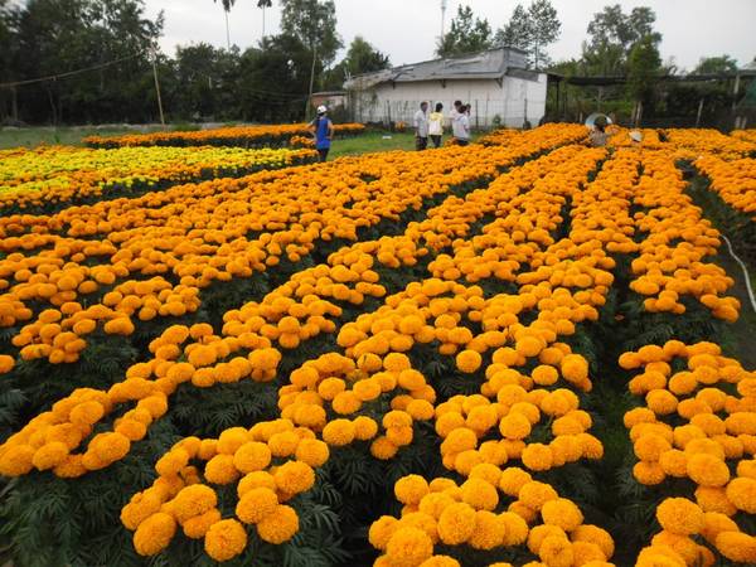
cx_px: 378
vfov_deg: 51.4
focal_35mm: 27
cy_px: 284
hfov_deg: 65.3
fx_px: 590
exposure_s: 1/79
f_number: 3.5
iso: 100
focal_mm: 4.9
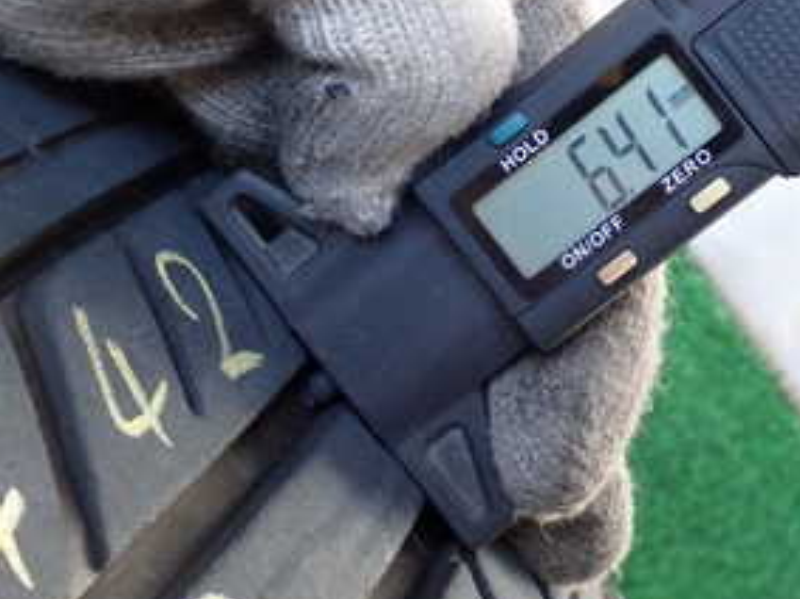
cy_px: 350
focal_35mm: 87
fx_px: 2010
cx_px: 393
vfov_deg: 16.9
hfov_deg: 22.5
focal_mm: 7.31
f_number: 2.8
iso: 200
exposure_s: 1/125
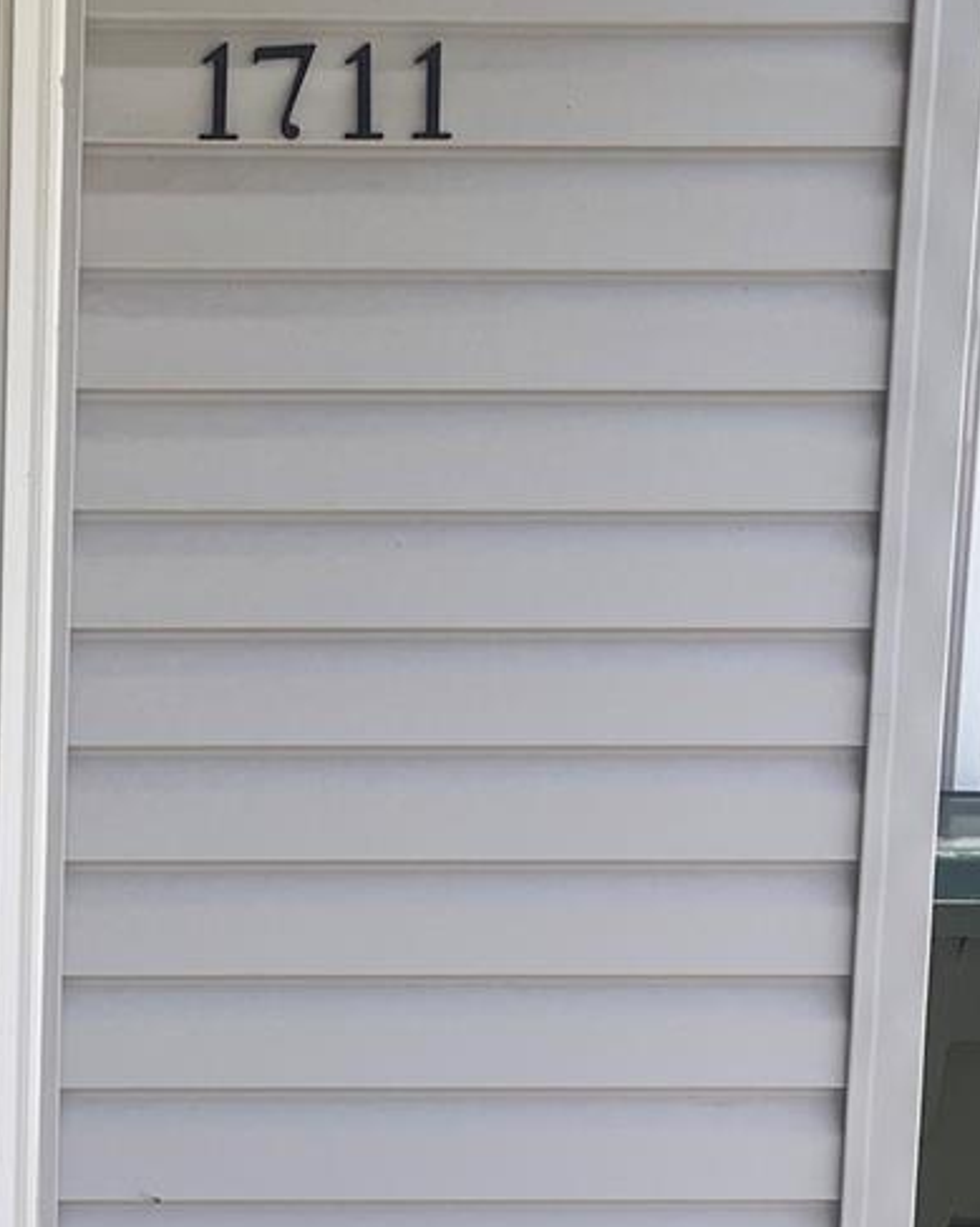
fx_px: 2794
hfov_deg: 18.5
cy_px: 874
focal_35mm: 77
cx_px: -300
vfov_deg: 24.6
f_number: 1.6
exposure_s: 1/2660
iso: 32
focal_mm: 5.1
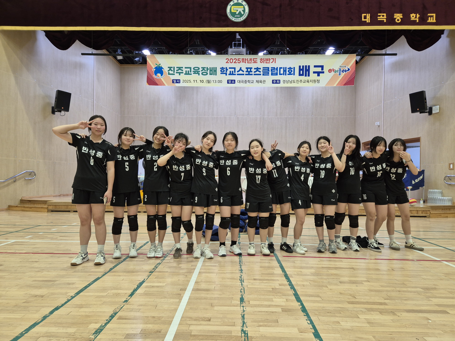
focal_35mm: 23
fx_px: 302
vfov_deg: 58.9
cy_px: 170
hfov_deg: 73.9
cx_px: 228
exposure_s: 1/120
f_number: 1.8
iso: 320
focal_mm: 5.4
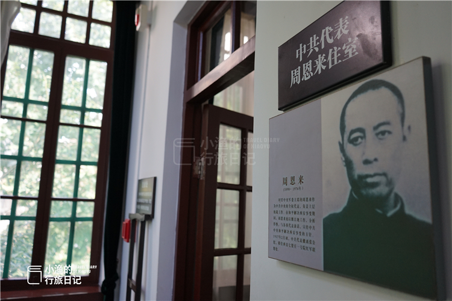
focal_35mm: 28
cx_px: 226
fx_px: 352
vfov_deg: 46.4
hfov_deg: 65.5
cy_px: 150
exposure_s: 1/160
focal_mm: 28
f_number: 4
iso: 800
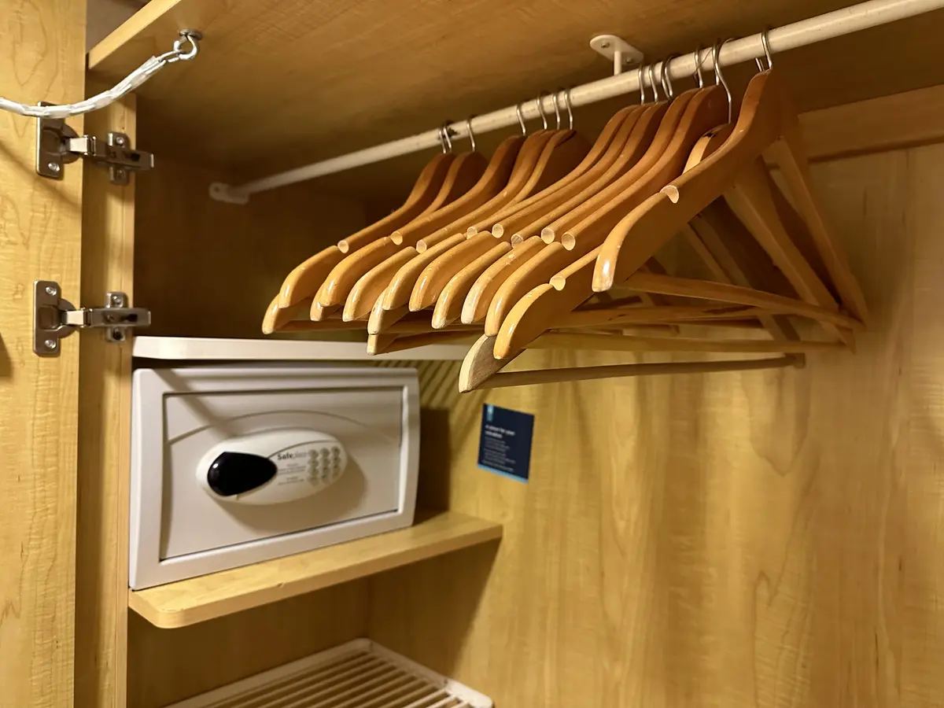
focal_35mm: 24
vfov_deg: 56.8
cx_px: 472
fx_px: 654
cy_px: 354
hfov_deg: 71.6
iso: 640
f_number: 1.78
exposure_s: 1/60
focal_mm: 6.86
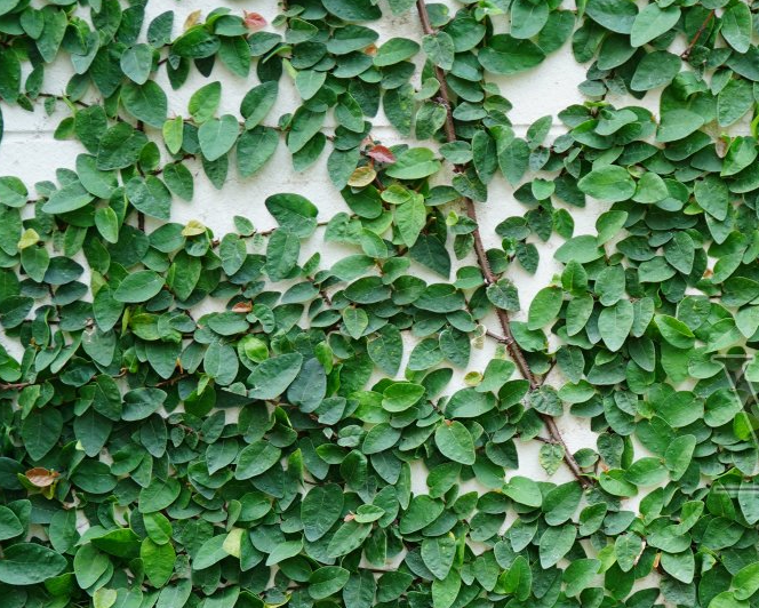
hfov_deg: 16.3
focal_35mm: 113
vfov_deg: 13.6
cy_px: 434
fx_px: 2540
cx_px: 904
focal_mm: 50
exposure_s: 1/50
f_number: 2.8
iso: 125
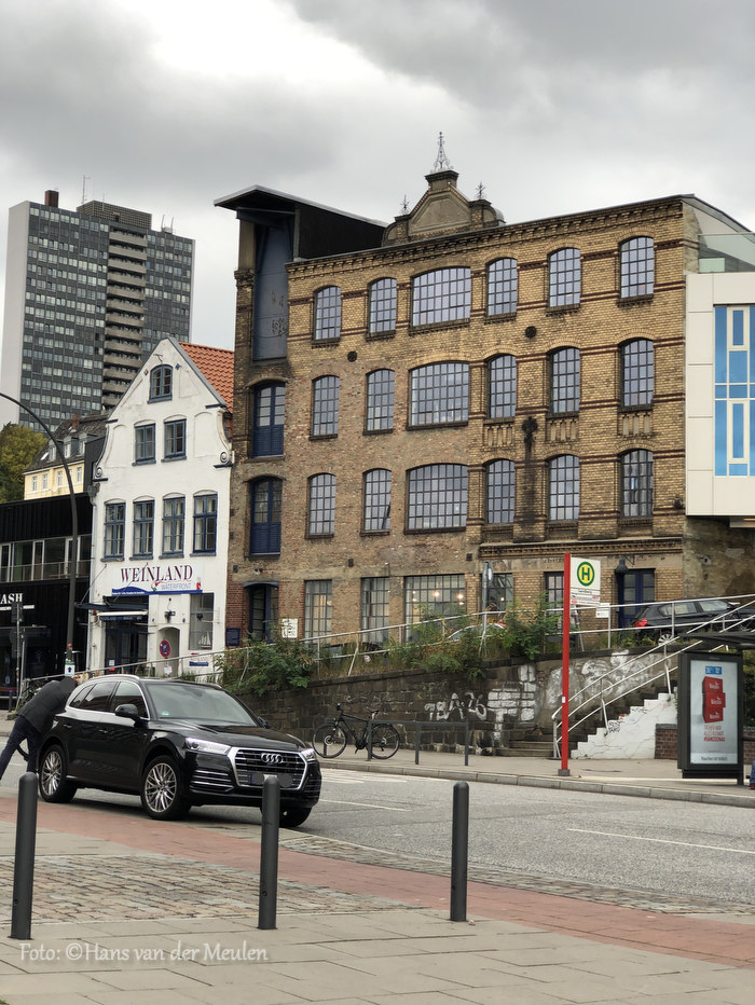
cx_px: 378
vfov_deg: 33.8
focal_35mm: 57
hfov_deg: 25.7
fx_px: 1656
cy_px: 502
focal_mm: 6.6
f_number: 2.8
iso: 32
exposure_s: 1/121
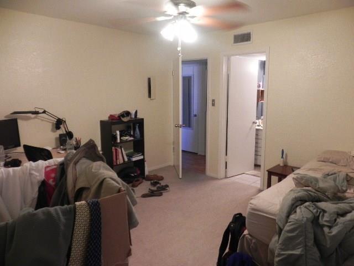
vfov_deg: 53.1
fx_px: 266
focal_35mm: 26
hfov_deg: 67.3
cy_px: 133
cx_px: 177
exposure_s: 1/28.6
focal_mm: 4.6
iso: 400
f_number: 2.8
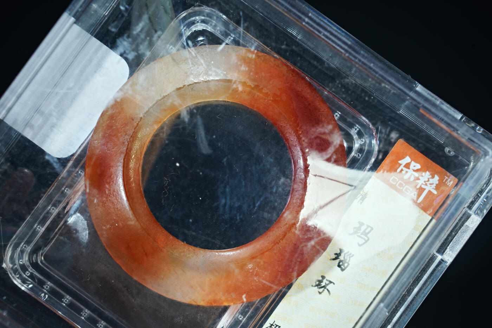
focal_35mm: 157
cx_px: 246
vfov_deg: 8.7
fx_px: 2146
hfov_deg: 13.1
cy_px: 164
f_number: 18
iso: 100
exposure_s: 1/160
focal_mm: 105
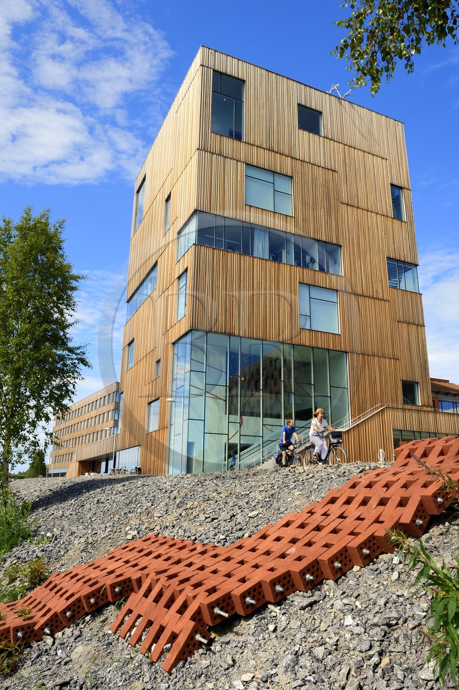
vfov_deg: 73.8
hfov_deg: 53.1
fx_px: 460
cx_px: 230
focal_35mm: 24
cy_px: 345
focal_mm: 24
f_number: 11
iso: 200
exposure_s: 1/250
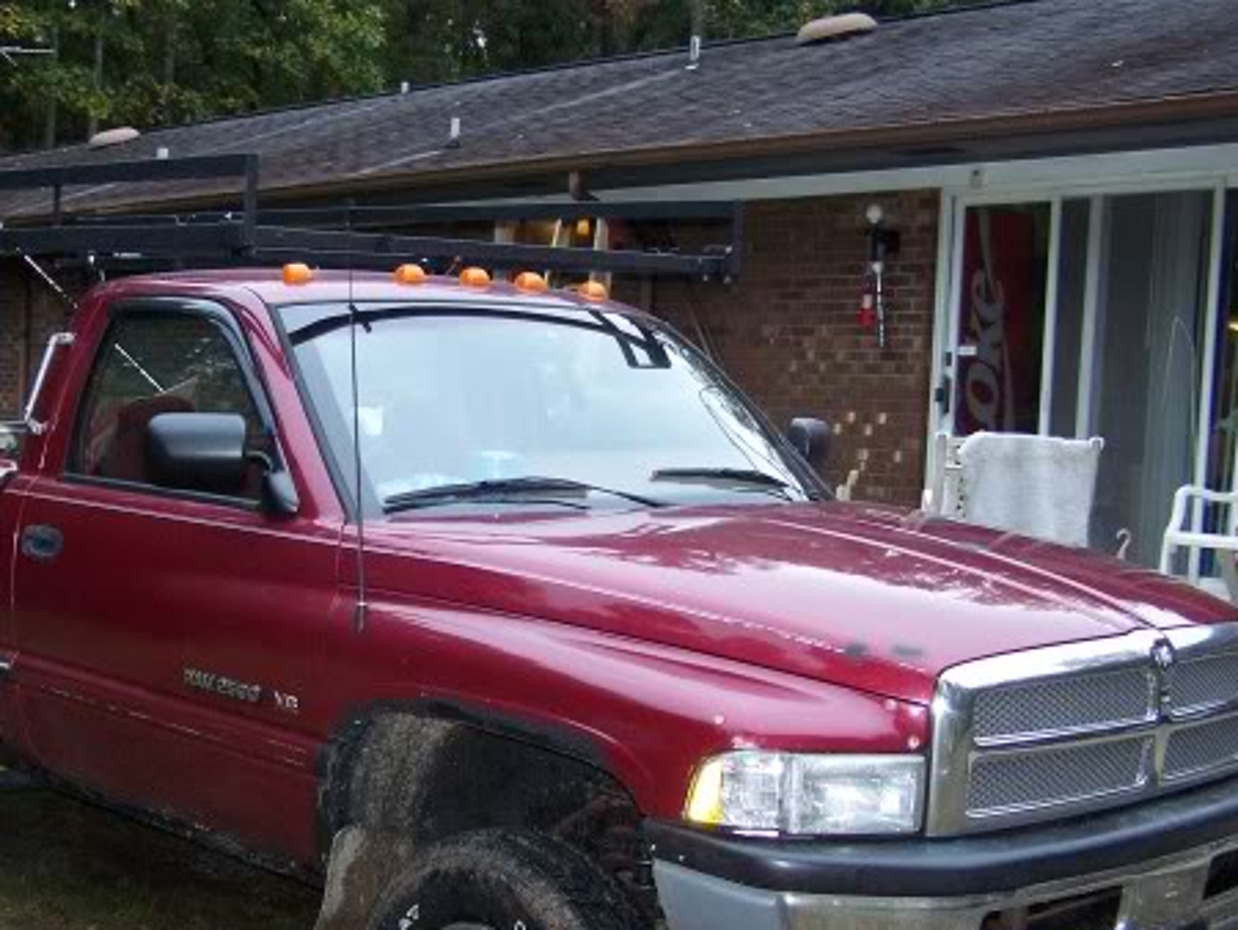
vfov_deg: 26.9
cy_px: 611
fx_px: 1932
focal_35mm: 54
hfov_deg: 35.2
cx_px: 414
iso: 200
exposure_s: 1/60
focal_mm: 6.3
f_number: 2.8
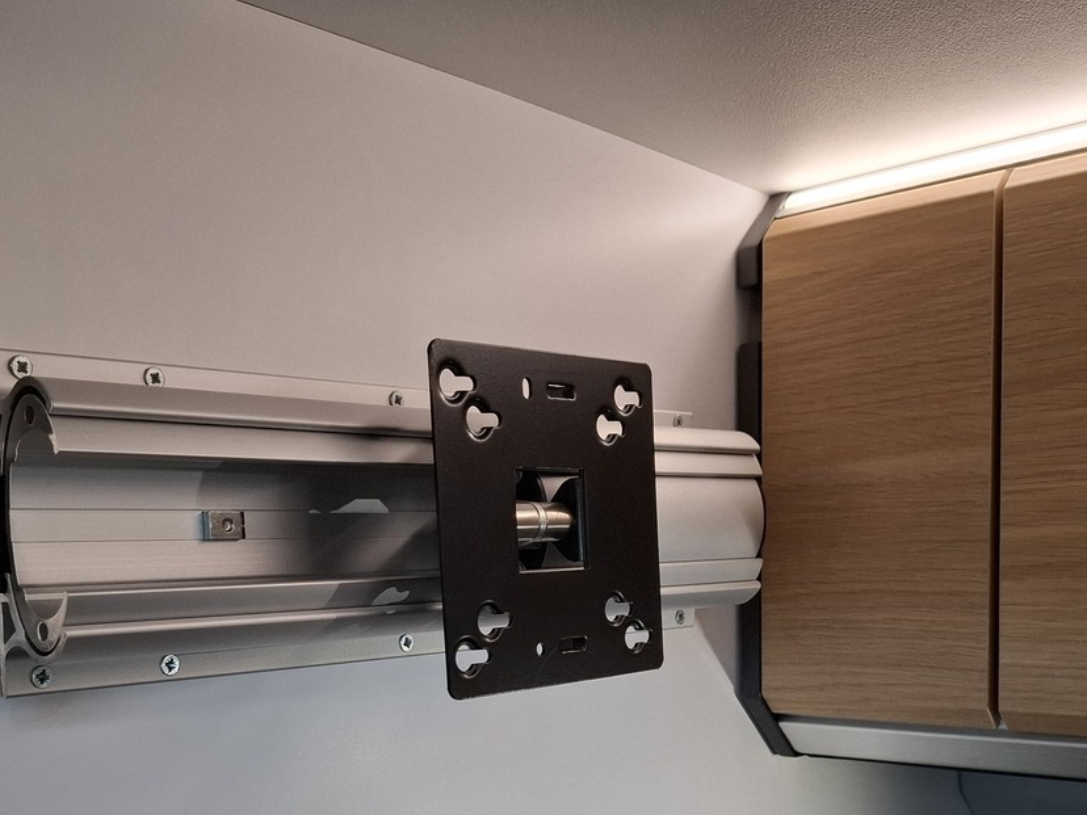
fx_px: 1256
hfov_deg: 46.8
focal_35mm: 40
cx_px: 520
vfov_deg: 34.7
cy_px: 669
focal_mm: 5.54
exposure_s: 1/100
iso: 100
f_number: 1.8
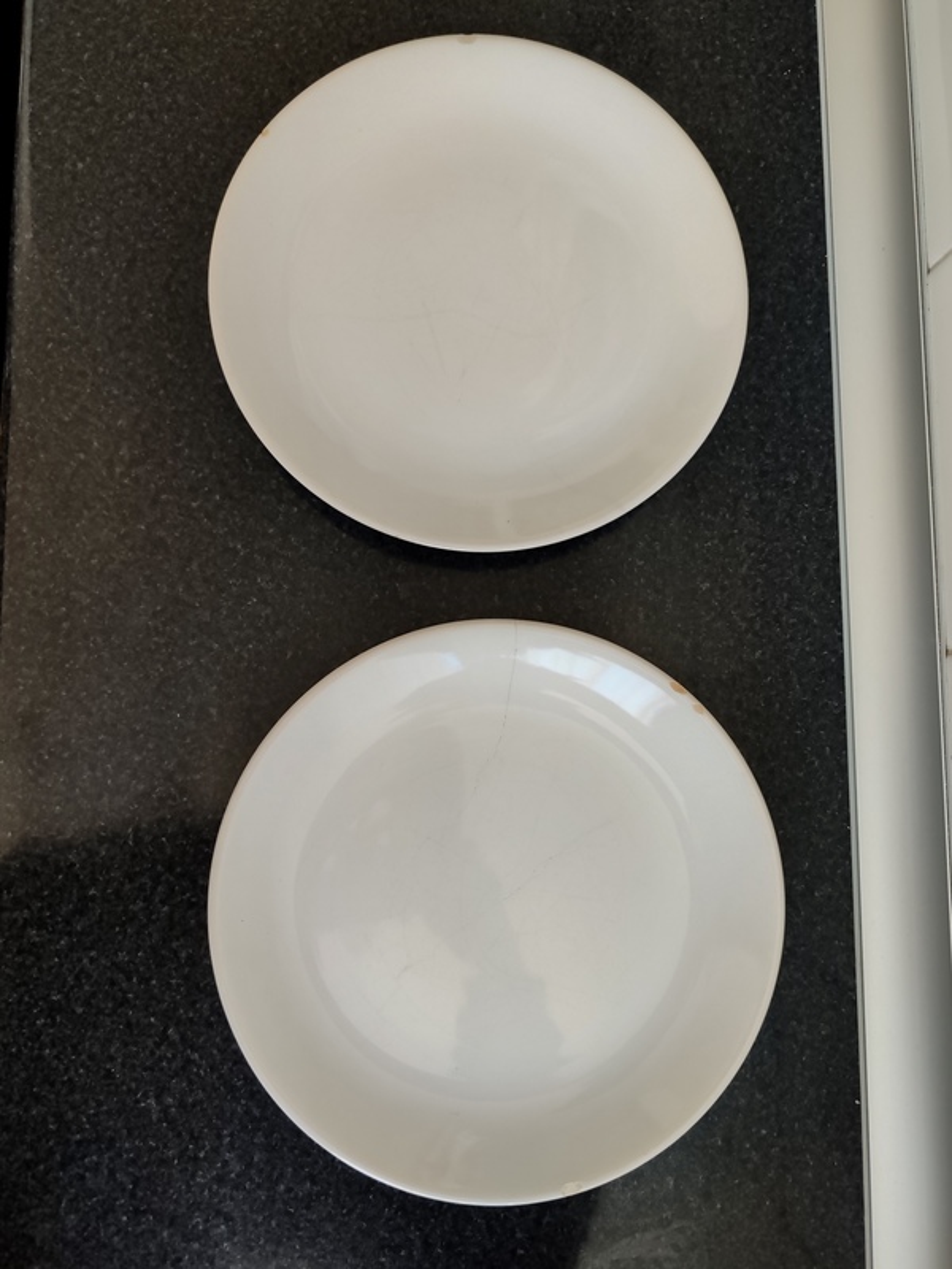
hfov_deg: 54.9
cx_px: 476
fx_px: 917
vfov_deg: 69.4
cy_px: 634
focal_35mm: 25
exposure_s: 1/50
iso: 566
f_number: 1.89
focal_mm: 5.95
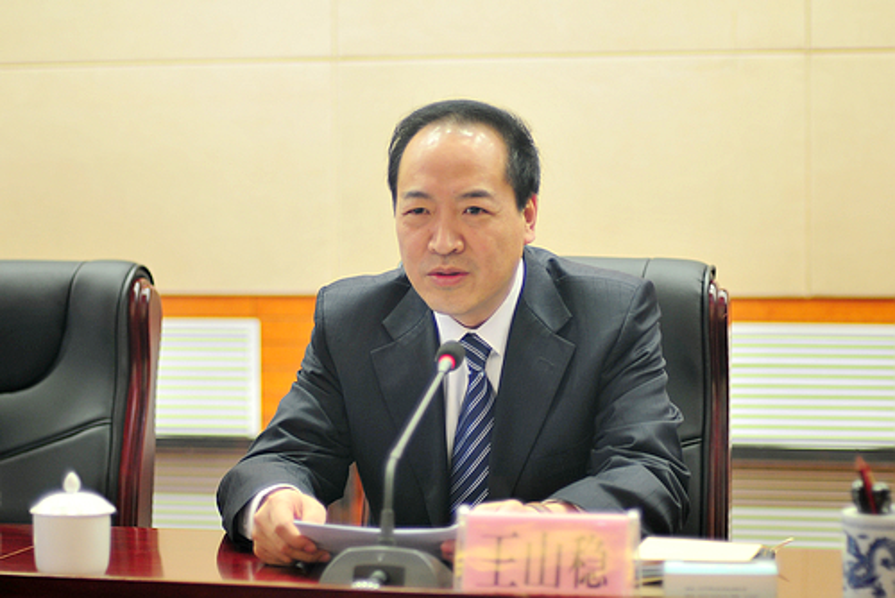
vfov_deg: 18.2
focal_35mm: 75
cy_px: 299
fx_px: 1866
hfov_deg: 27.0
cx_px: 448
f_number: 1.4
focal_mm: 50
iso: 200
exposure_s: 1/160
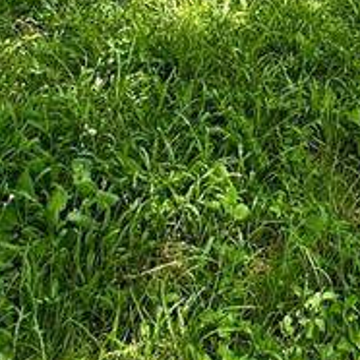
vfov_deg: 19.1
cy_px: -292
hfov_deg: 23.5
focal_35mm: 68
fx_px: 800
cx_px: 416
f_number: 2.2
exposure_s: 1/955
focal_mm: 2.22
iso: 40
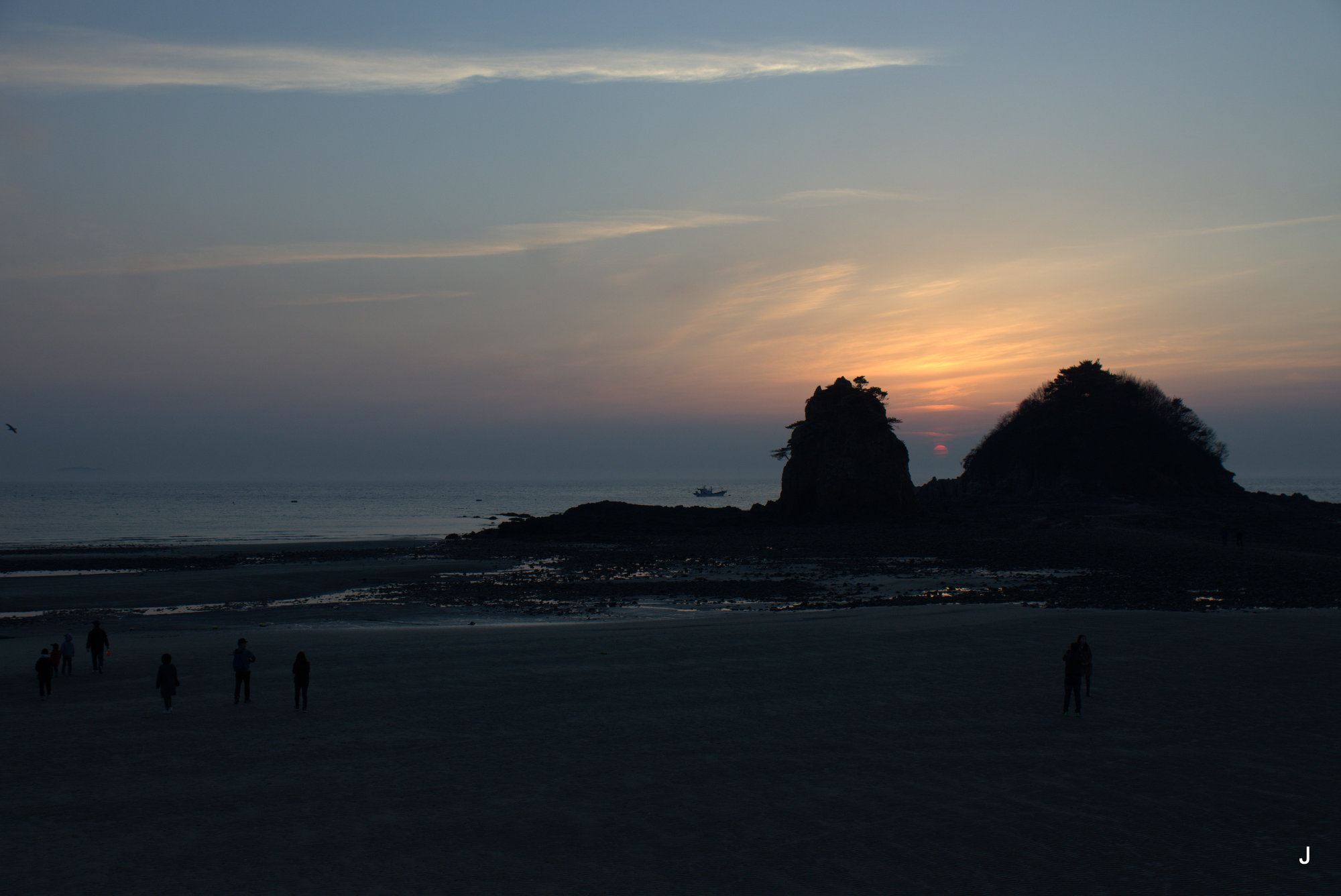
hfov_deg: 46.4
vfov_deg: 31.9
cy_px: 448
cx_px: 670
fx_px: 1565
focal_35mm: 42
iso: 100
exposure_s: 1/160
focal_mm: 28
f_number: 5.6
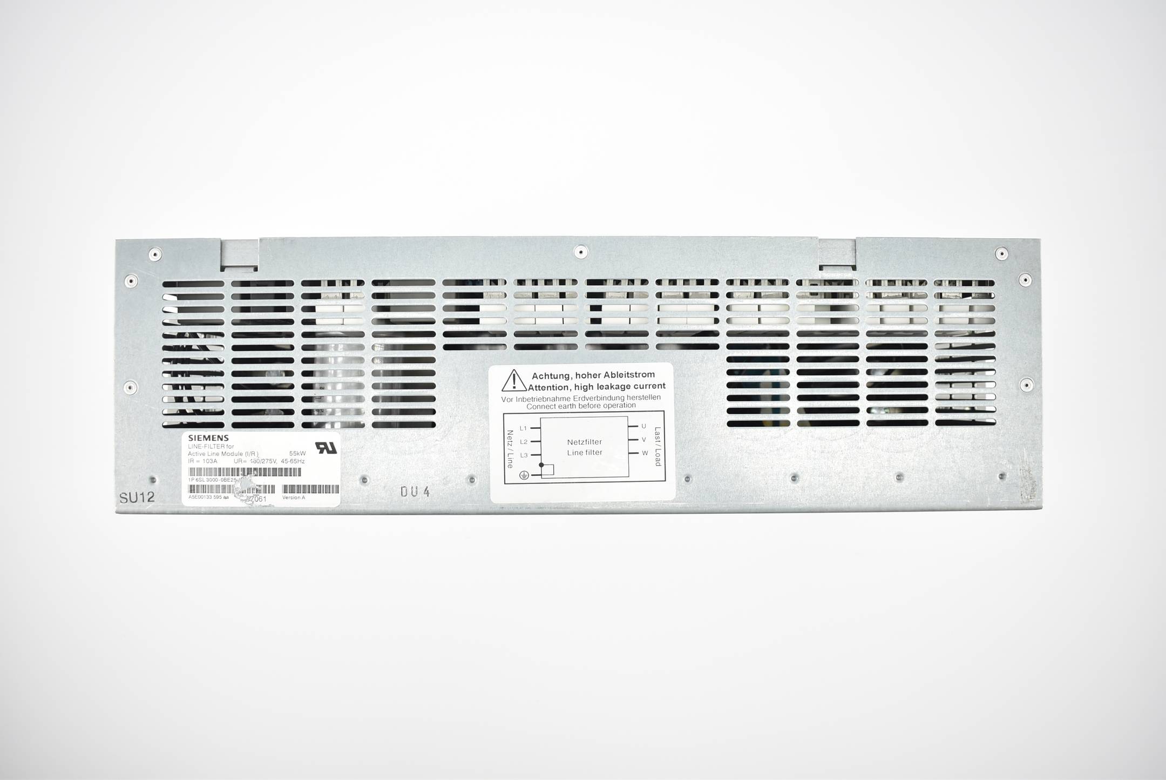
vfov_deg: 43.7
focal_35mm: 30
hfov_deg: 61.9
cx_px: 583
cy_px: 390
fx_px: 972
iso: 140
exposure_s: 1/30
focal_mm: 20
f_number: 3.8
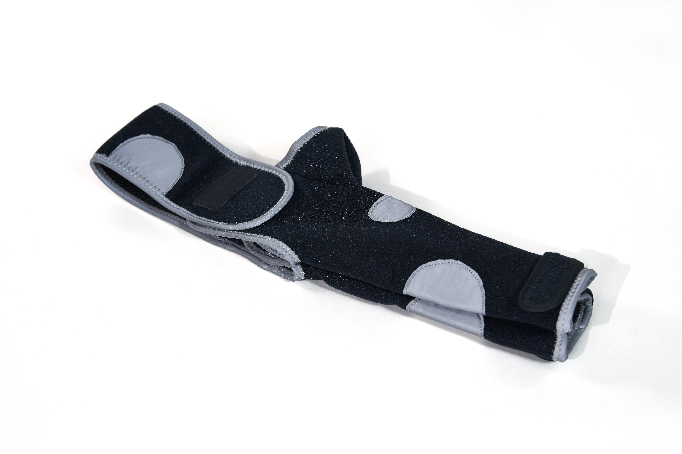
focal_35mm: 43
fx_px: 815
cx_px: 341
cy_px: 227
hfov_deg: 45.4
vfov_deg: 31.2
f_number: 5.6
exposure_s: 1/250
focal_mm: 43
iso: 200
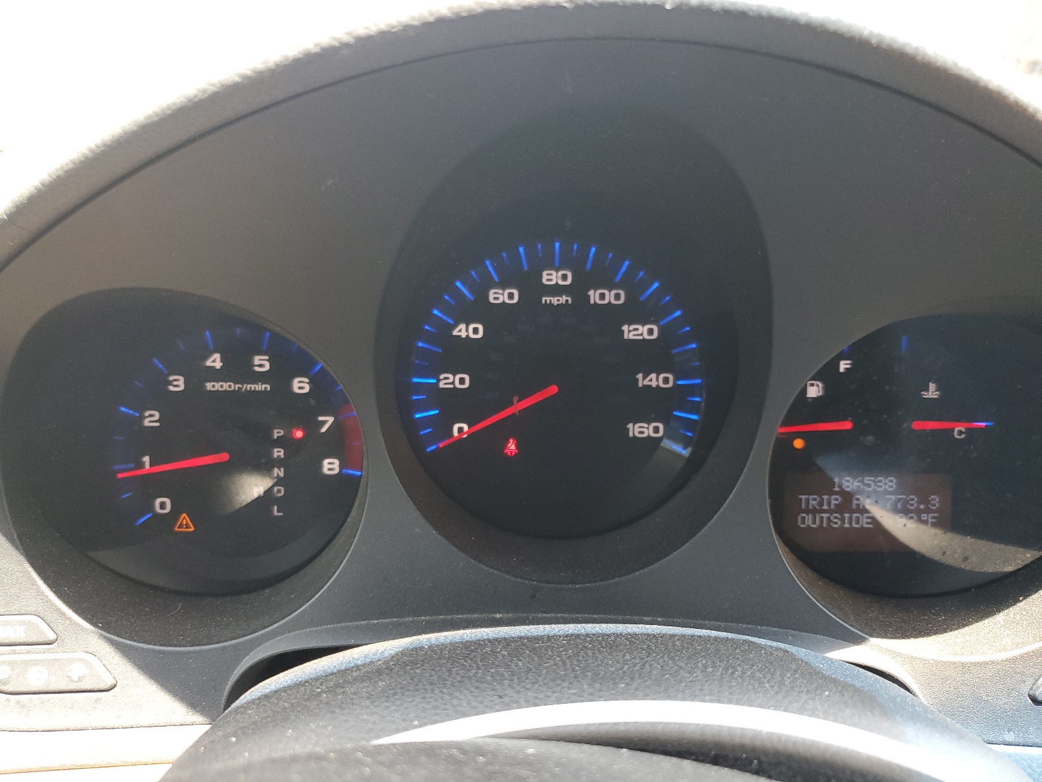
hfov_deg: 67.3
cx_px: 521
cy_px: 391
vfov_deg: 53.1
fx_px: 783
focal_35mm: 26
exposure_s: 1/120
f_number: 1.5
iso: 84
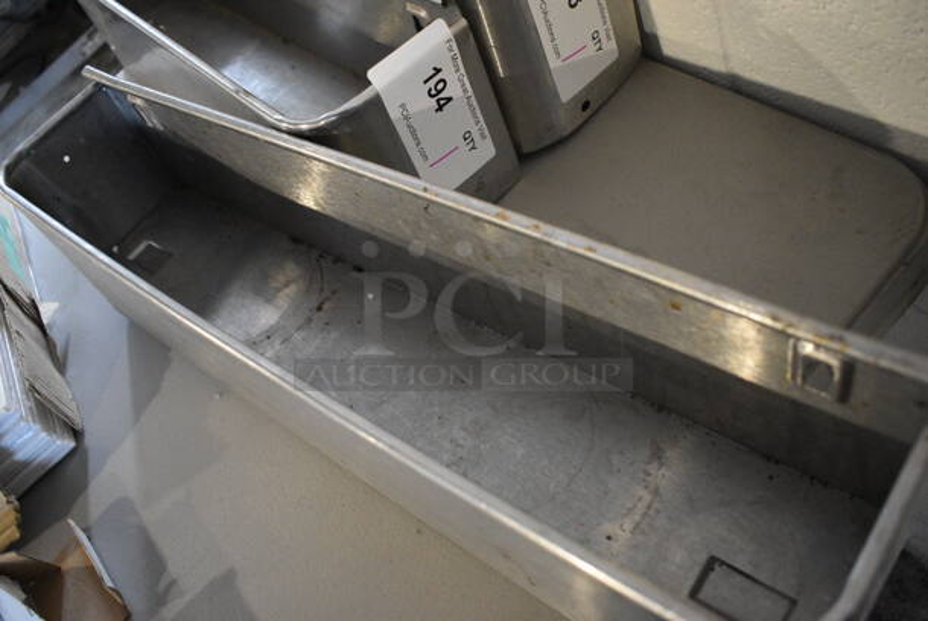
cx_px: 464
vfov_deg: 43.7
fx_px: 774
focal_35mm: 30
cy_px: 310
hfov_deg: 61.9
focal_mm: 20
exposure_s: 1/125
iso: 3600
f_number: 3.8
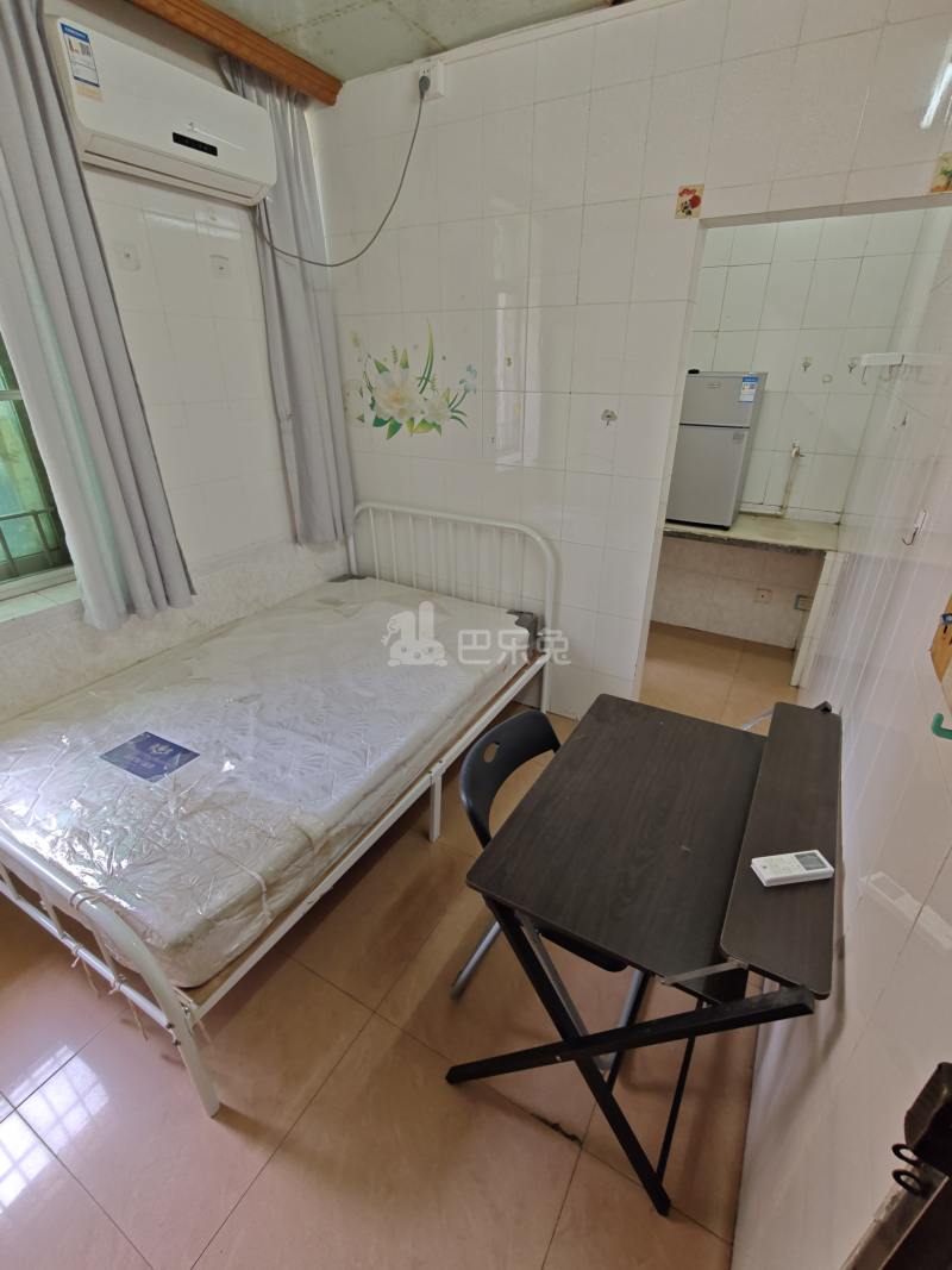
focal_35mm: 15
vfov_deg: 98.2
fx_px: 550
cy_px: 635
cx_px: 476
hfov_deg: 81.7
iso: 320
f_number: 2
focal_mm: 2.3
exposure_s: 1/51
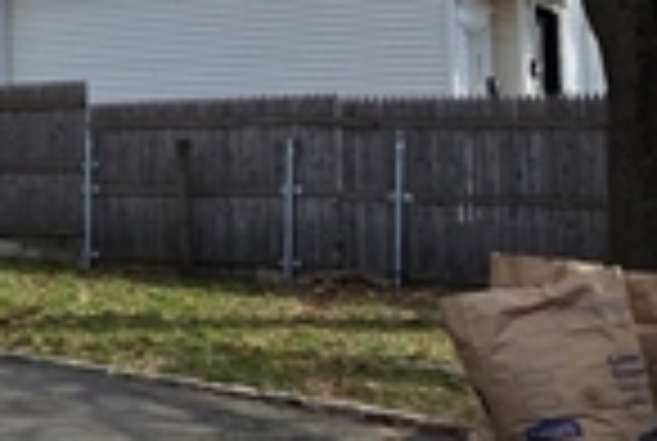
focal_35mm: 71
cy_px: 104
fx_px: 1298
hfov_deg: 21.6
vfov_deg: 19.1
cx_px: -428
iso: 40
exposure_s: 1/1300
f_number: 1.9
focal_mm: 2.2
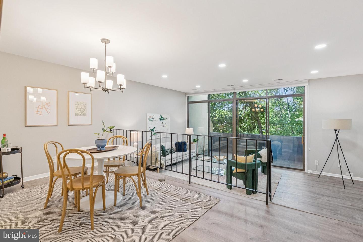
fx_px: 161
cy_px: 121
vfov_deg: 73.8
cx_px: 182
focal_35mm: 16
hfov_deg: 96.7
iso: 2500
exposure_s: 1/125
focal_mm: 16
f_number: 6.3
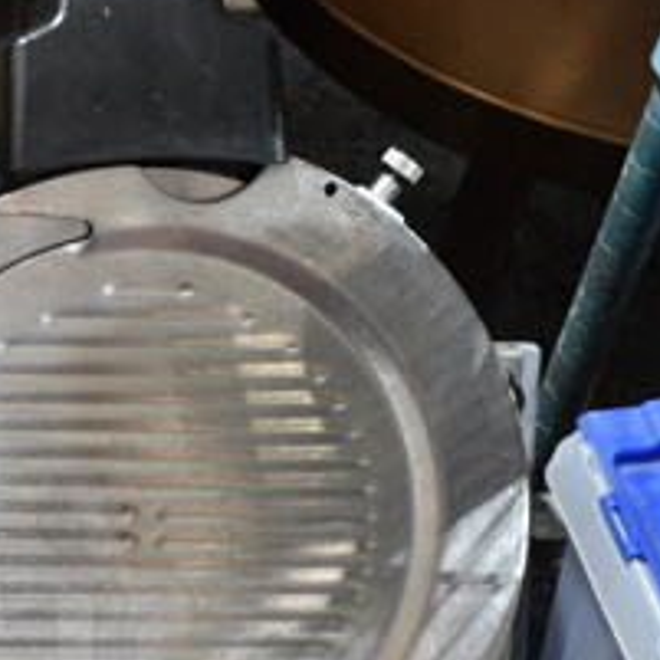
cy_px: 650
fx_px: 2006
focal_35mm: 93
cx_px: -118
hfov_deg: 17.8
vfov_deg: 18.2
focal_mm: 24
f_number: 4
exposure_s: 1/40
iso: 900
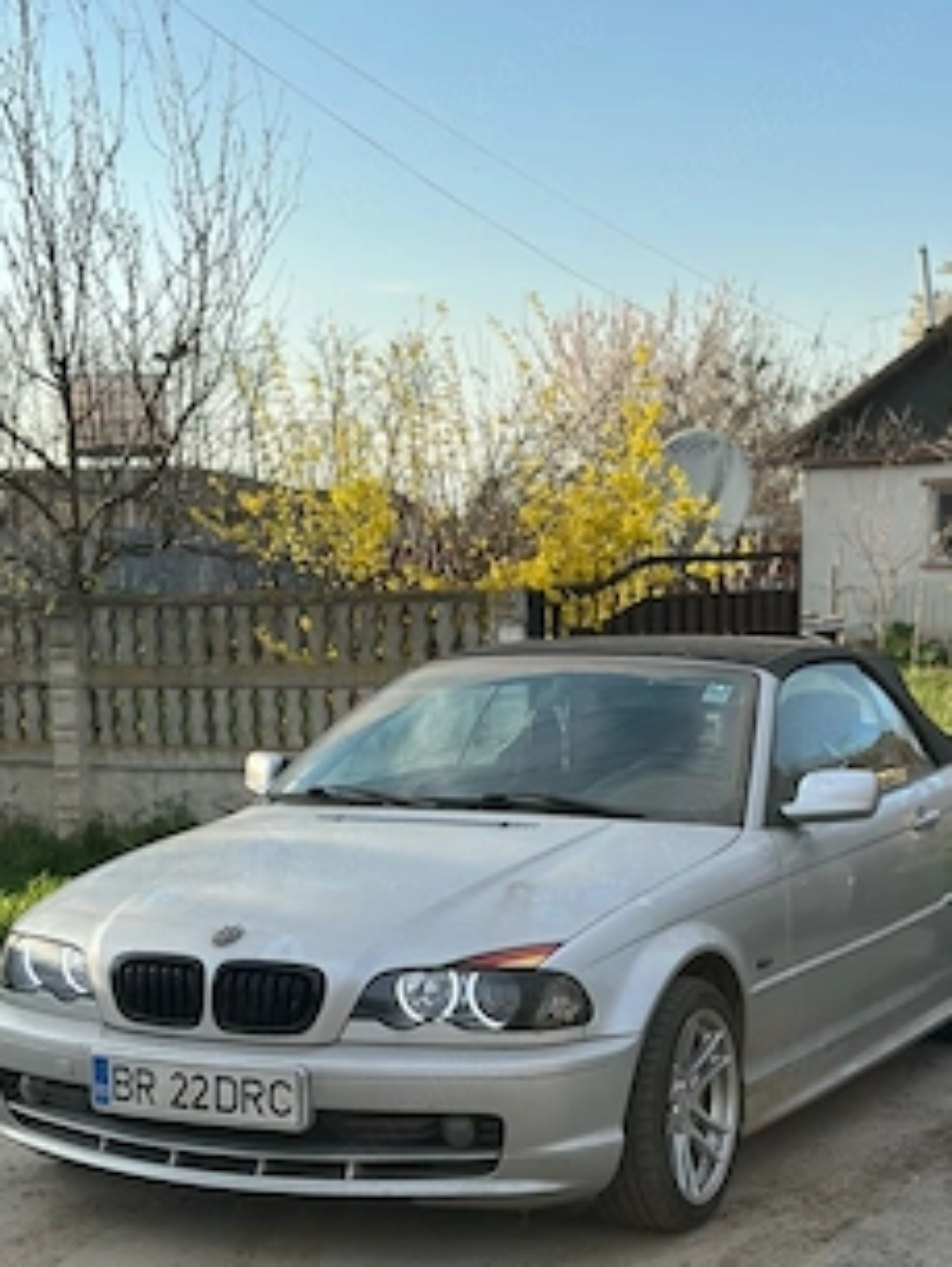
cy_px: 806
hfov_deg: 23.3
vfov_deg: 30.6
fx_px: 2309
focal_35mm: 63
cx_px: 545
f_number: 1.78
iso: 100
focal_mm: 6.86
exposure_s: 1/3155
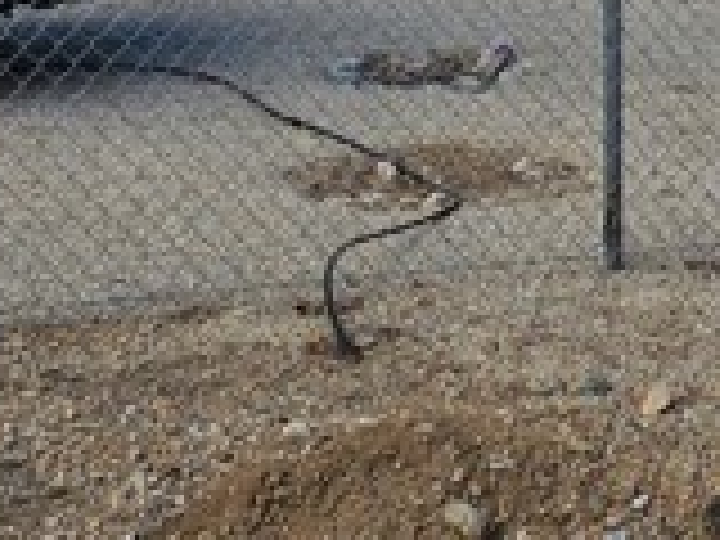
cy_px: -320
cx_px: 724
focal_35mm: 92
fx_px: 1914
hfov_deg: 20.6
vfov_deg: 14.7
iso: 10
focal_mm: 6.3
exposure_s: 1/748
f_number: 1.7
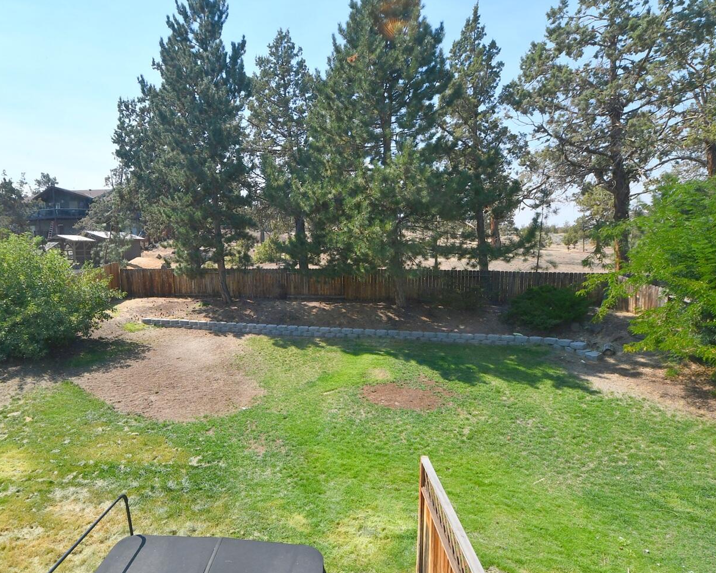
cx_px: 290
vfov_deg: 70.8
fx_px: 403
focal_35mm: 19
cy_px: 301
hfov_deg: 82.4
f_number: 8
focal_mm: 8
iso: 110
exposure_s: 1/250
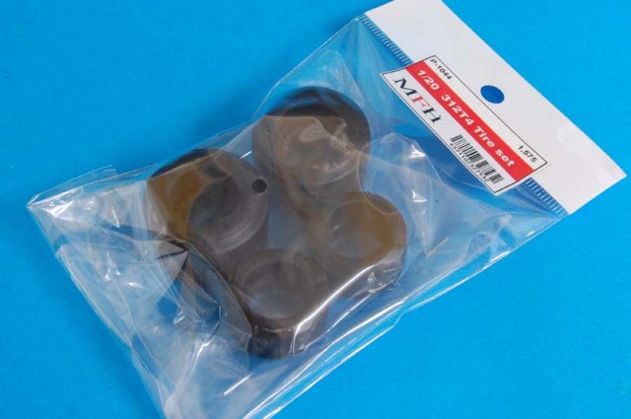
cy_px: 210
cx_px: 316
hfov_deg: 35.1
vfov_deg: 23.7
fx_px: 998
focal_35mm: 57
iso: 200
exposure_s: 4
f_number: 25
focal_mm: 38
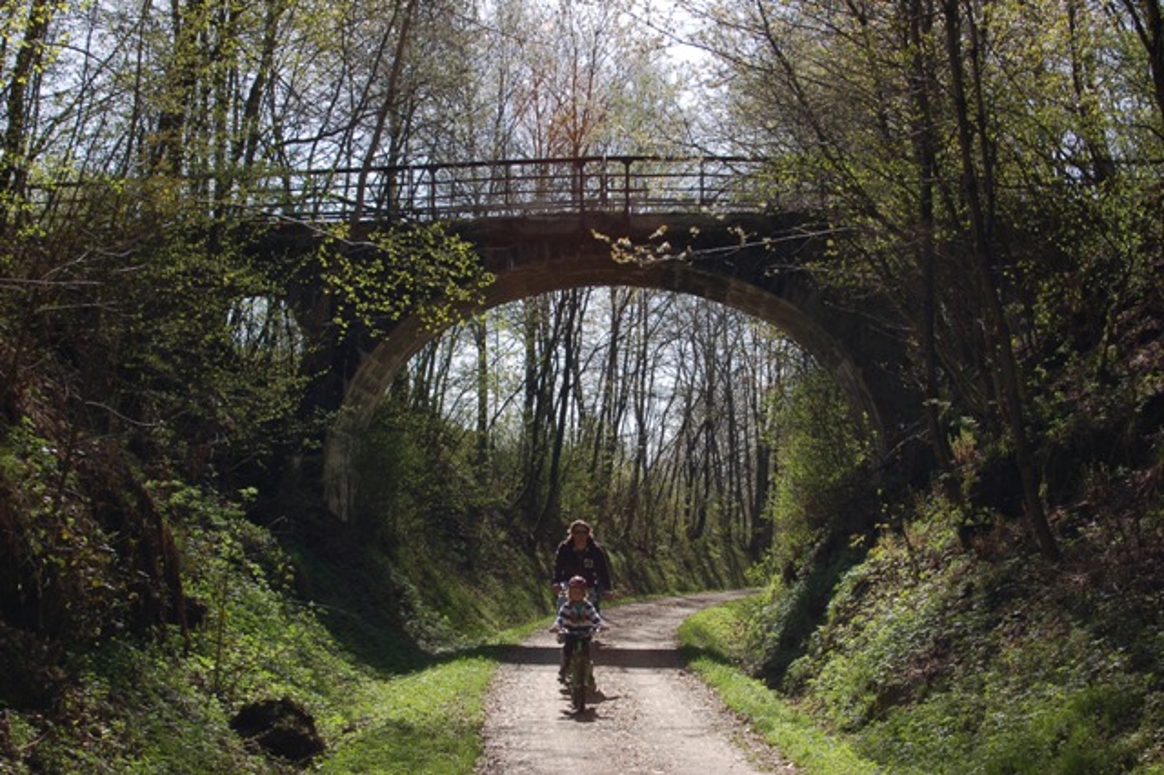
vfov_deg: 21.5
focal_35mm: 63
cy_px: 388
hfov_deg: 31.9
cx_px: 582
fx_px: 2036
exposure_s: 1/320
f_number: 9
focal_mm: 42
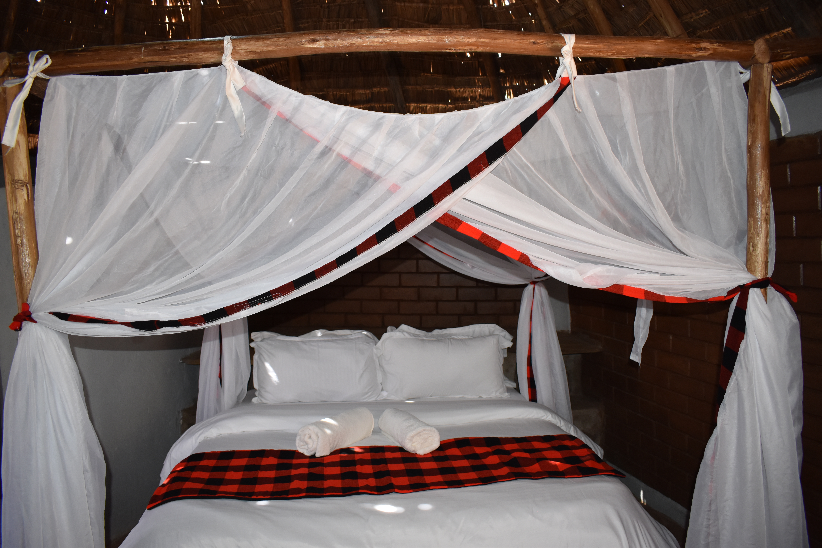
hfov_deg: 67.4
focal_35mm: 27
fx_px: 616
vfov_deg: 47.9
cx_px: 411
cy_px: 274
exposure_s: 1/60
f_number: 4
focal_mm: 18
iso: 800
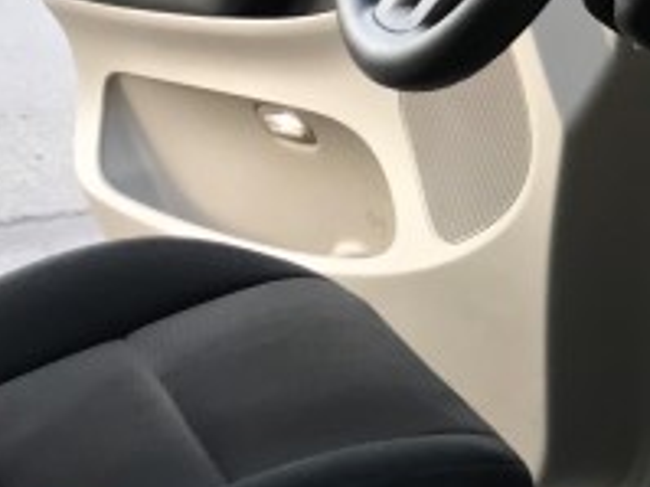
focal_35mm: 144
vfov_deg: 10.3
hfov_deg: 12.5
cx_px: 1176
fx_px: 2702
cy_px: 268
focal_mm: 3.99
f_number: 1.8
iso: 40
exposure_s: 1/120
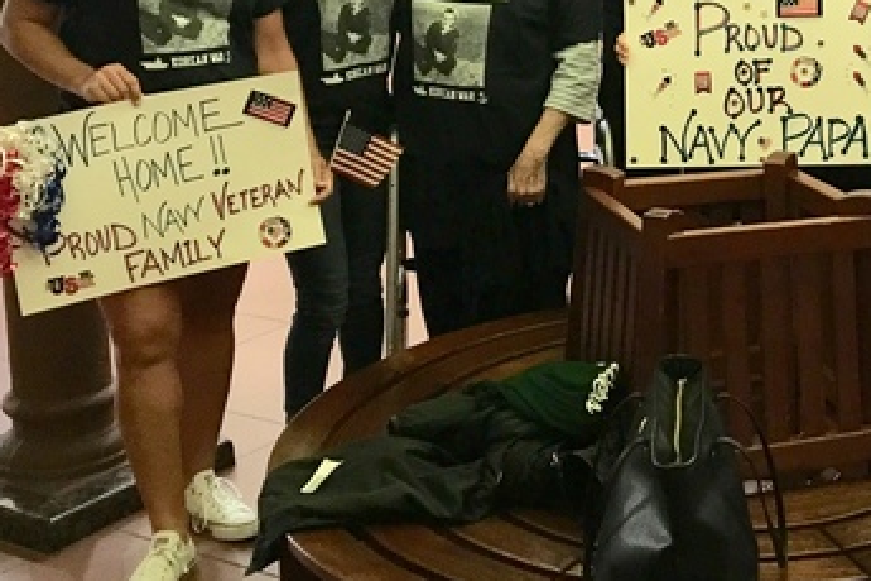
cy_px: 101
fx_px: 1524
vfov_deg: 21.3
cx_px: 697
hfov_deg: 31.1
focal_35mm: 63
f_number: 2.2
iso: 200
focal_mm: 4.15
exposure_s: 1/20
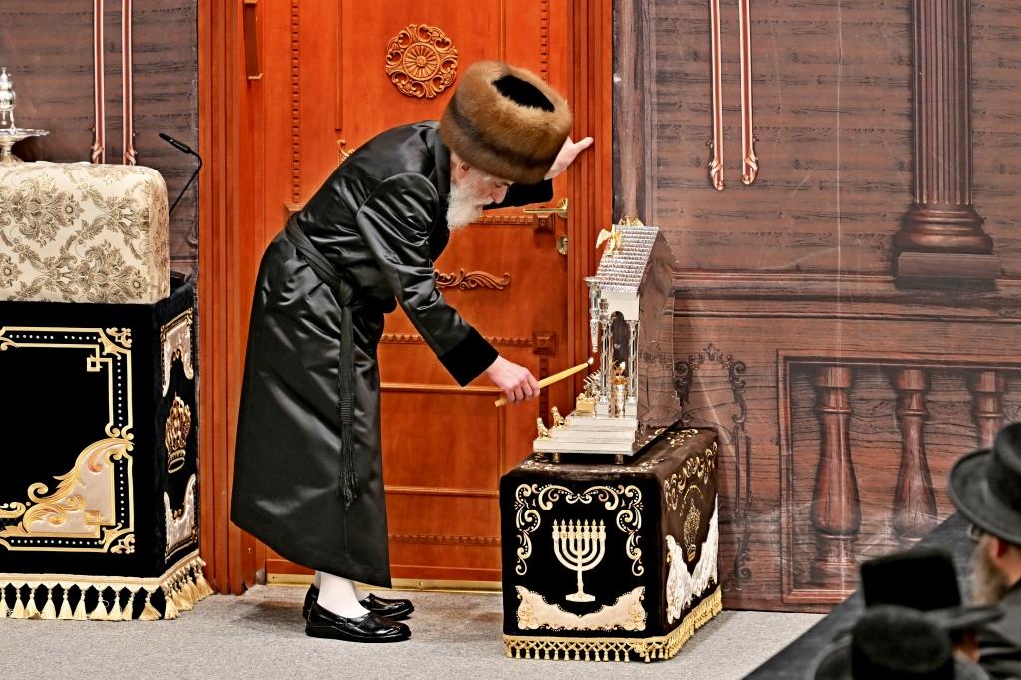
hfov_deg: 6.9
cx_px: 510
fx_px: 8505
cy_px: 340
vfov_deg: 4.6
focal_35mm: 300
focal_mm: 200
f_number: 2.8
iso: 320
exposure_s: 1/200
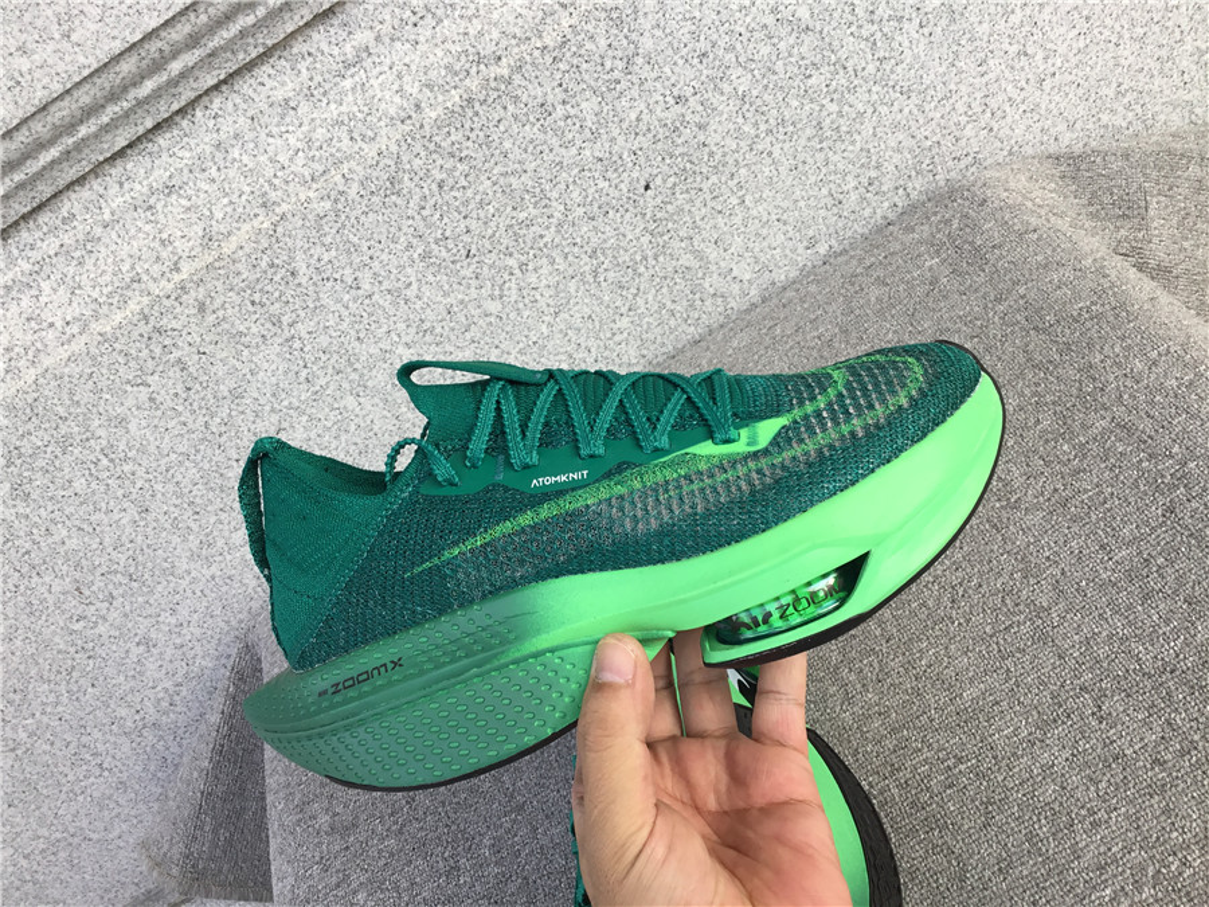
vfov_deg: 45.4
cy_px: 454
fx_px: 1083
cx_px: 604
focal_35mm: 31
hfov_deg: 58.4
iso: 25
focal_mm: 3.3
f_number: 2.4
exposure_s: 1/155
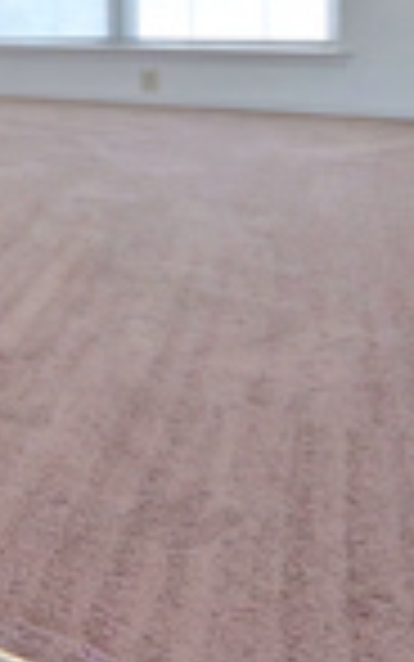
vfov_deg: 36.6
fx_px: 902
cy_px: 14
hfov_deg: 15.0
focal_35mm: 50
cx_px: -585
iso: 7200
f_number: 8
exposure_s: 1/125
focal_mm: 16
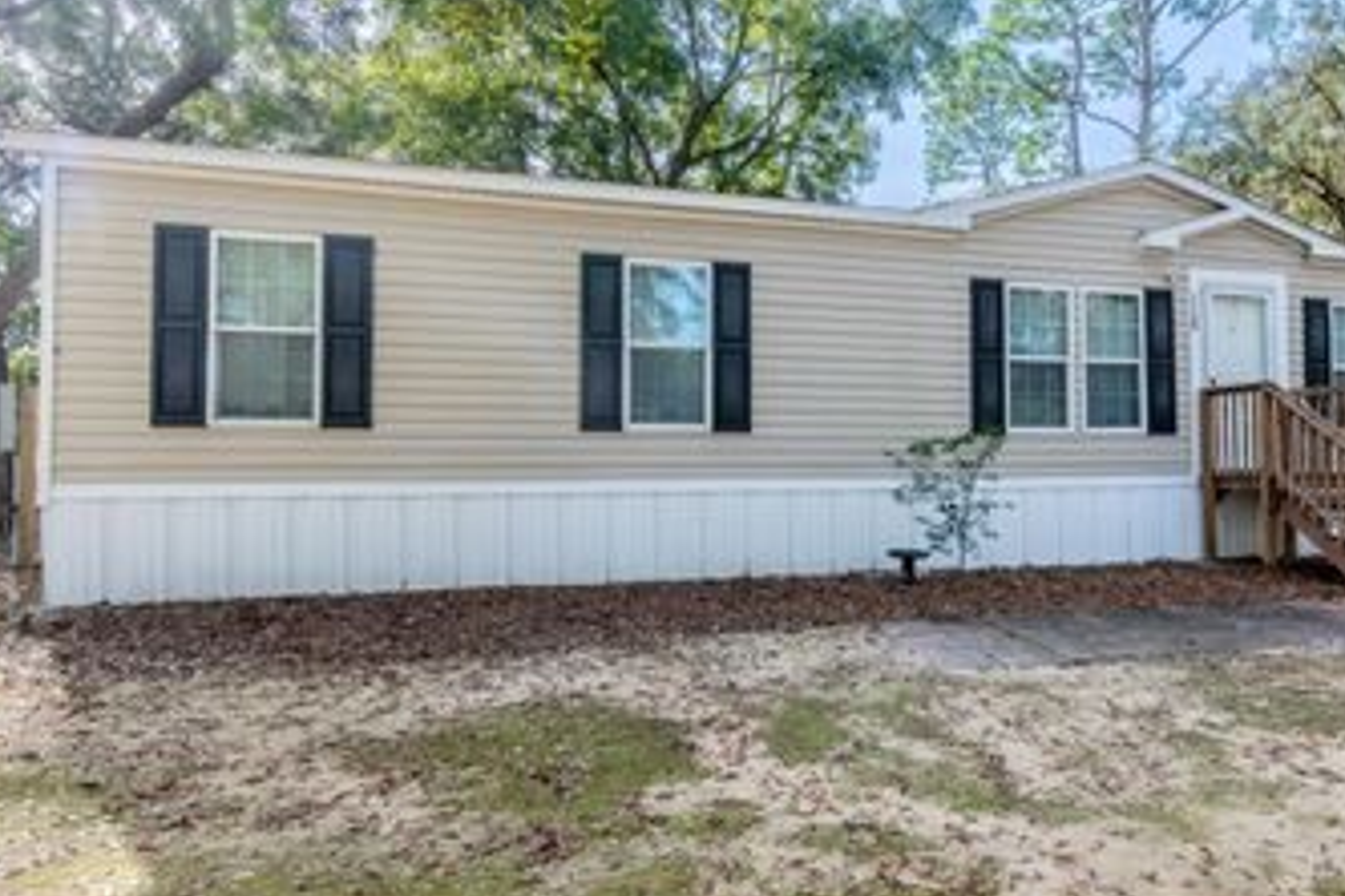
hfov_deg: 80.0
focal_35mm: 21
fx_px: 785
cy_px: 450
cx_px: 824
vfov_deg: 59.5
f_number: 9
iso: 400
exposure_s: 1/1600
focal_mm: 14
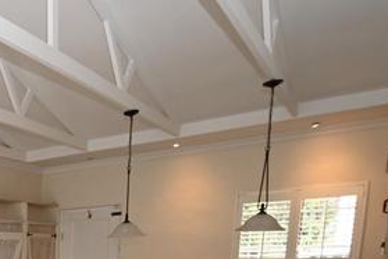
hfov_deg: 34.0
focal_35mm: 43
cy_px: 349
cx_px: -104
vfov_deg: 26.0
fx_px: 463
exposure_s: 1/60
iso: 320
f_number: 4
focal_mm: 10
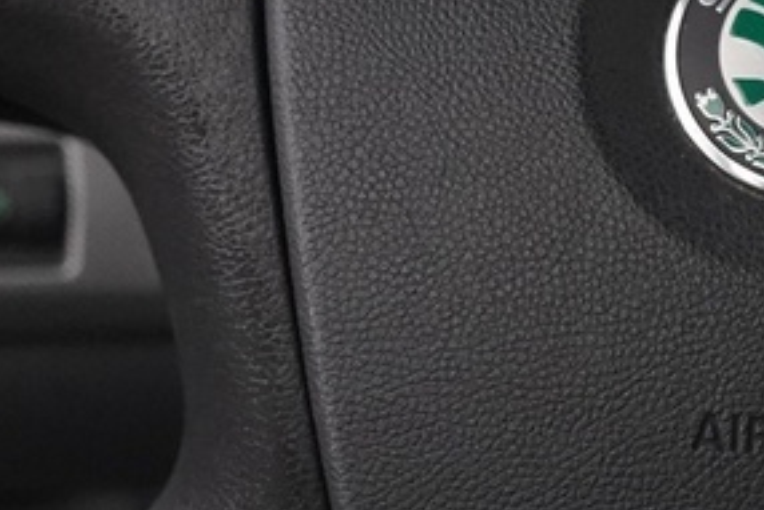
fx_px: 3843
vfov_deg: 7.6
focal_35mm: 181
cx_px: 817
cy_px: 83
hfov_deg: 11.2
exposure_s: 1/60
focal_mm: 32
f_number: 4
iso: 4000
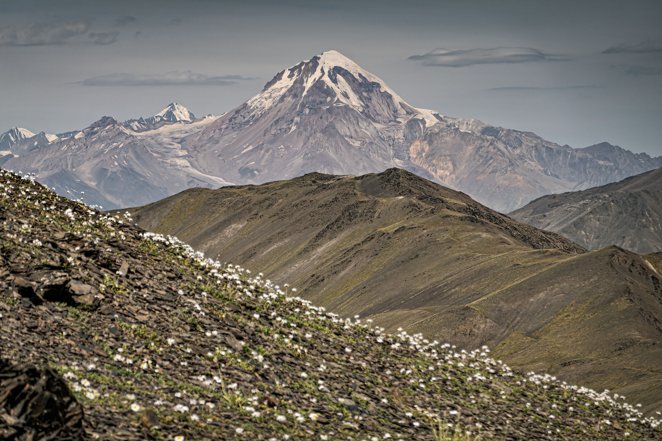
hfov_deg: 15.2
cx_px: 331
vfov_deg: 10.2
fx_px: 2482
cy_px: 220
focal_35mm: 135
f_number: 4.5
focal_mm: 49.7
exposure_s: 1/640
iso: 64
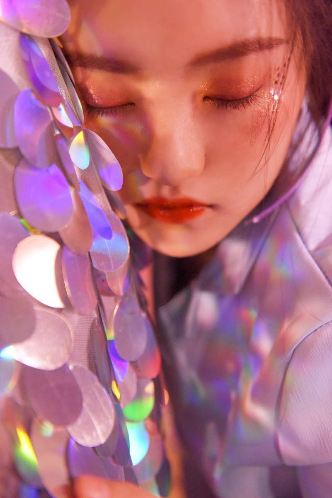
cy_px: 249
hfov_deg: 29.9
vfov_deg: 43.6
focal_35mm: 45
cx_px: 166
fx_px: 622
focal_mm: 45
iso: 6400
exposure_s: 1/320
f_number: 3.2
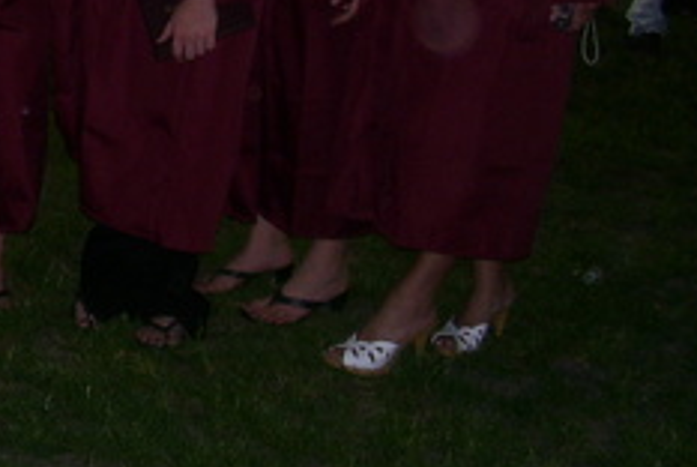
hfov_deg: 19.3
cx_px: -215
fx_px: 1880
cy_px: -33
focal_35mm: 97
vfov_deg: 13.9
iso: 80
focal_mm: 5.6
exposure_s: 1/60
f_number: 2.7
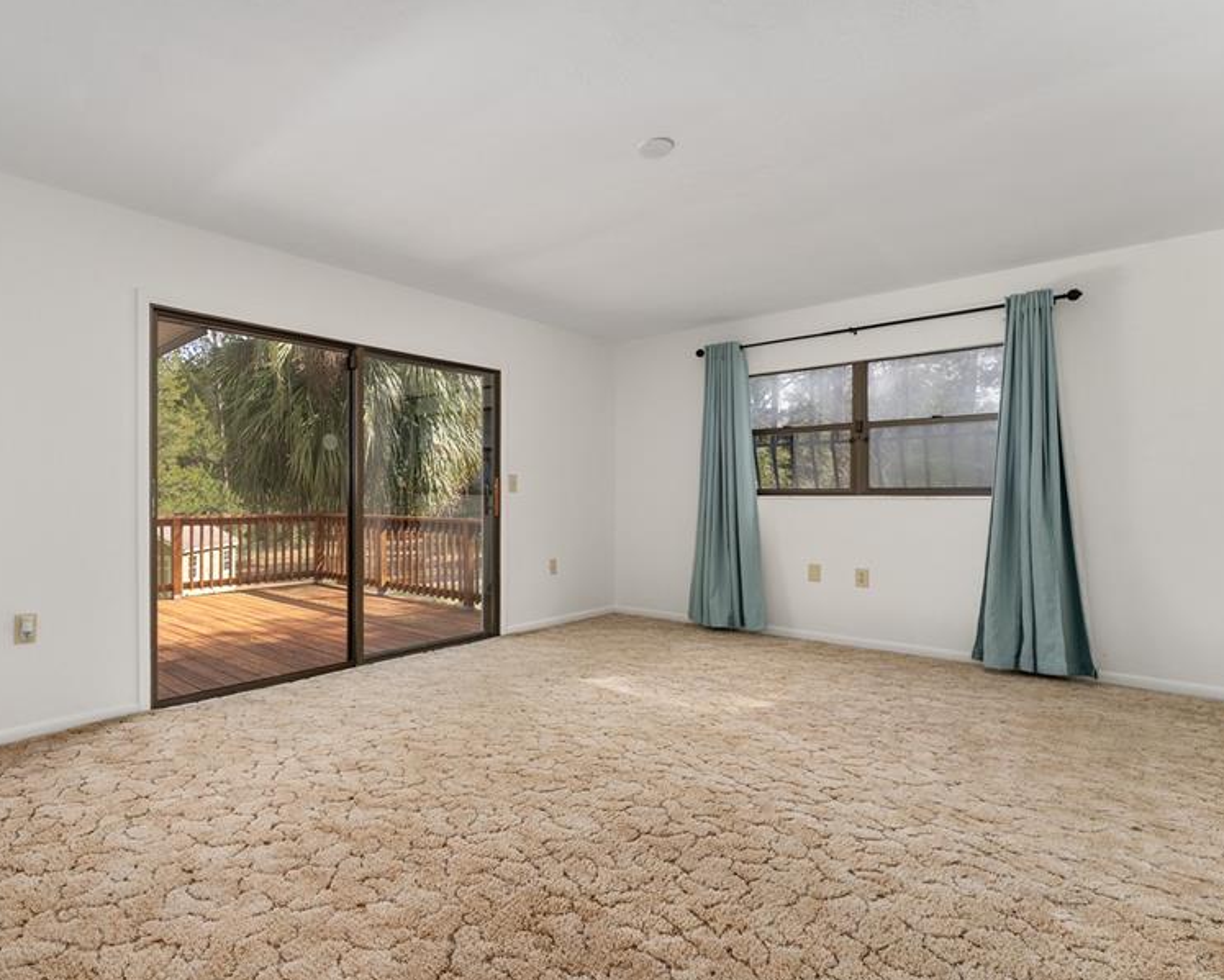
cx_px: 487
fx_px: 652
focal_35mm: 18
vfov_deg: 73.8
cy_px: 500
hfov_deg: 85.2
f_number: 7.1
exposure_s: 1/10
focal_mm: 14
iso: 320
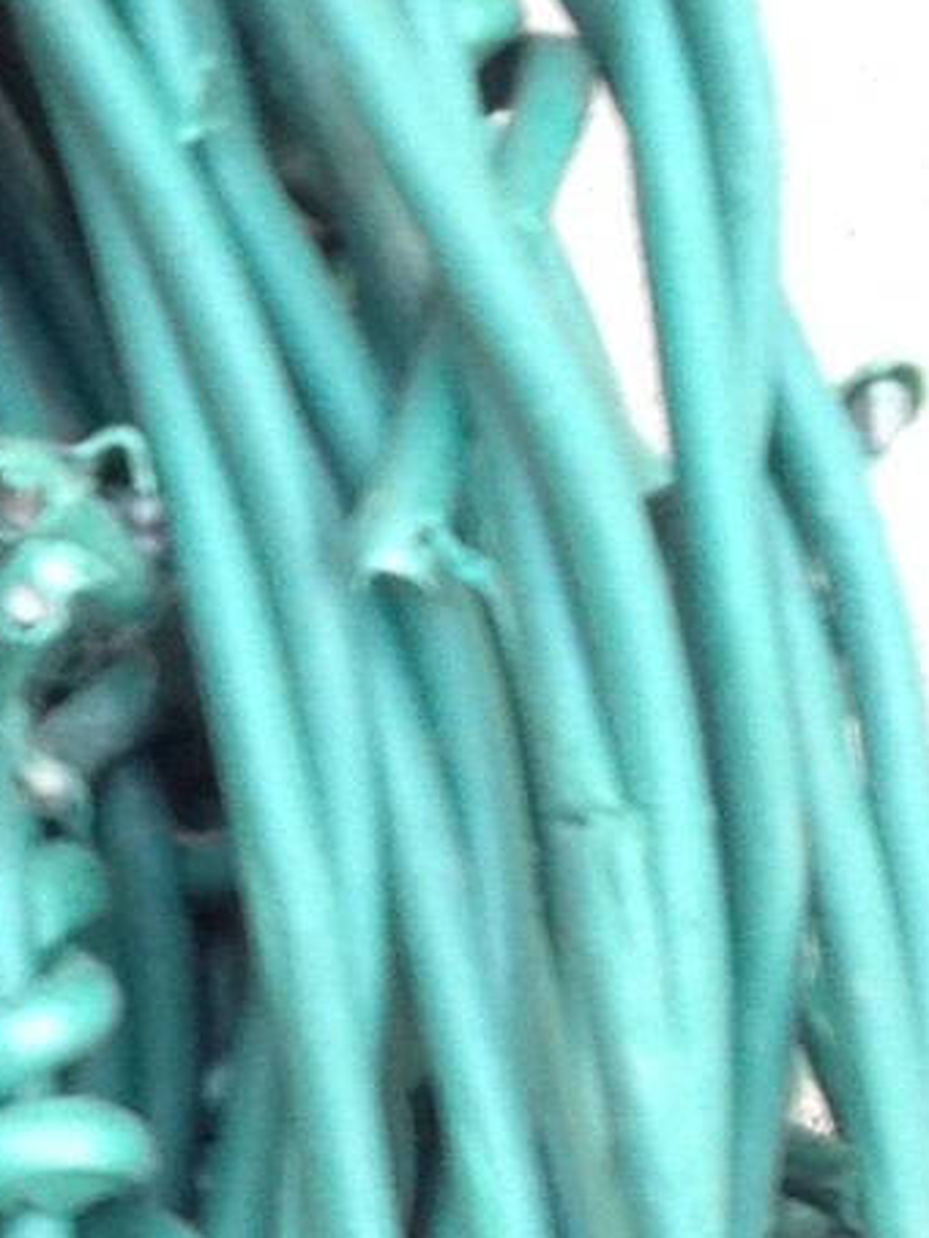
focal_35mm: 206
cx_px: -1527
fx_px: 7368
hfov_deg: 6.7
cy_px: 709
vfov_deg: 9.6
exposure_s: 1/30
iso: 64
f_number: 2.4
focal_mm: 4.28
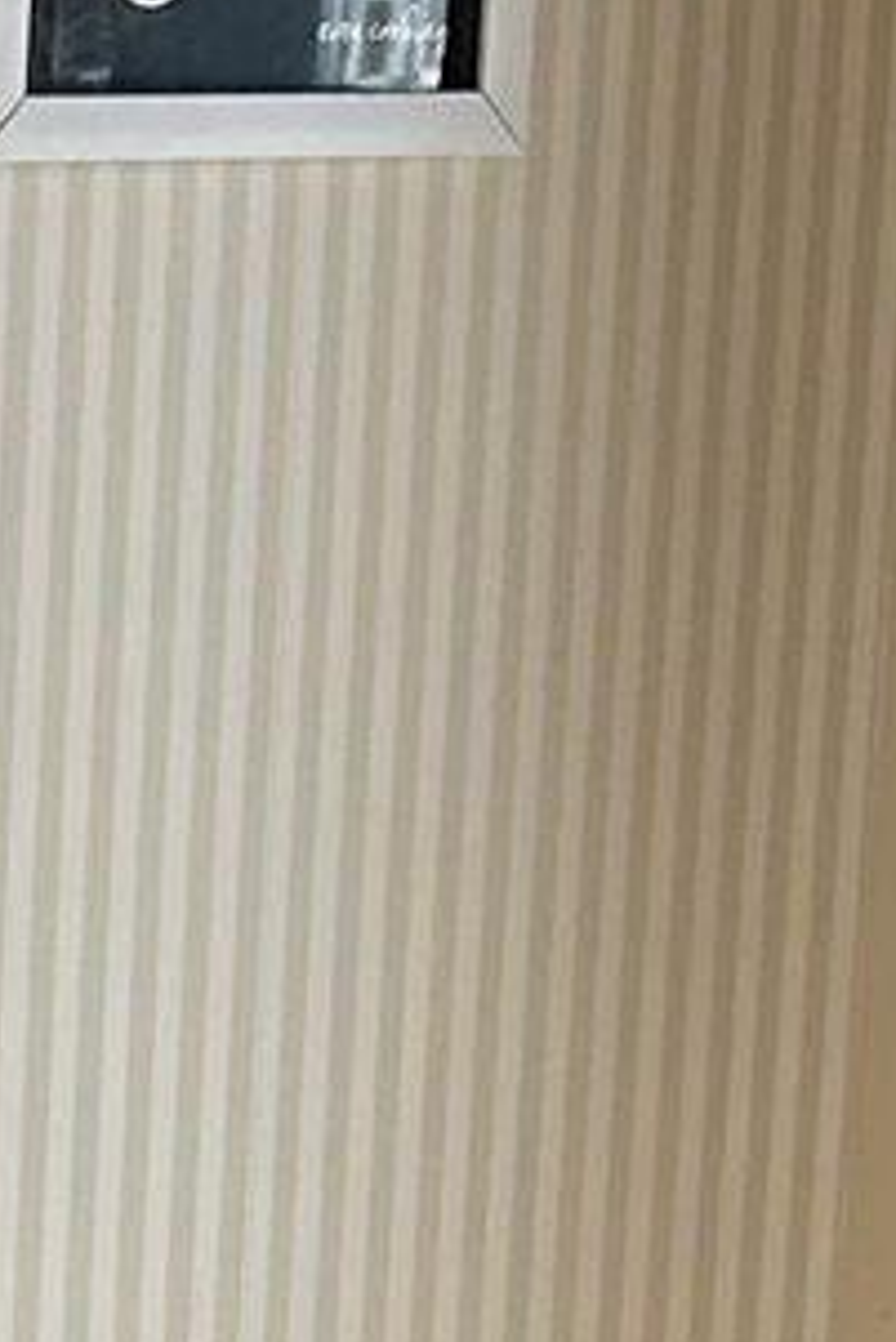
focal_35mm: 207
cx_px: -1266
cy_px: 2082
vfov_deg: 9.6
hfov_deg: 6.3
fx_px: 7719
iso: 80
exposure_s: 1/121
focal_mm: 5.7
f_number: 1.5
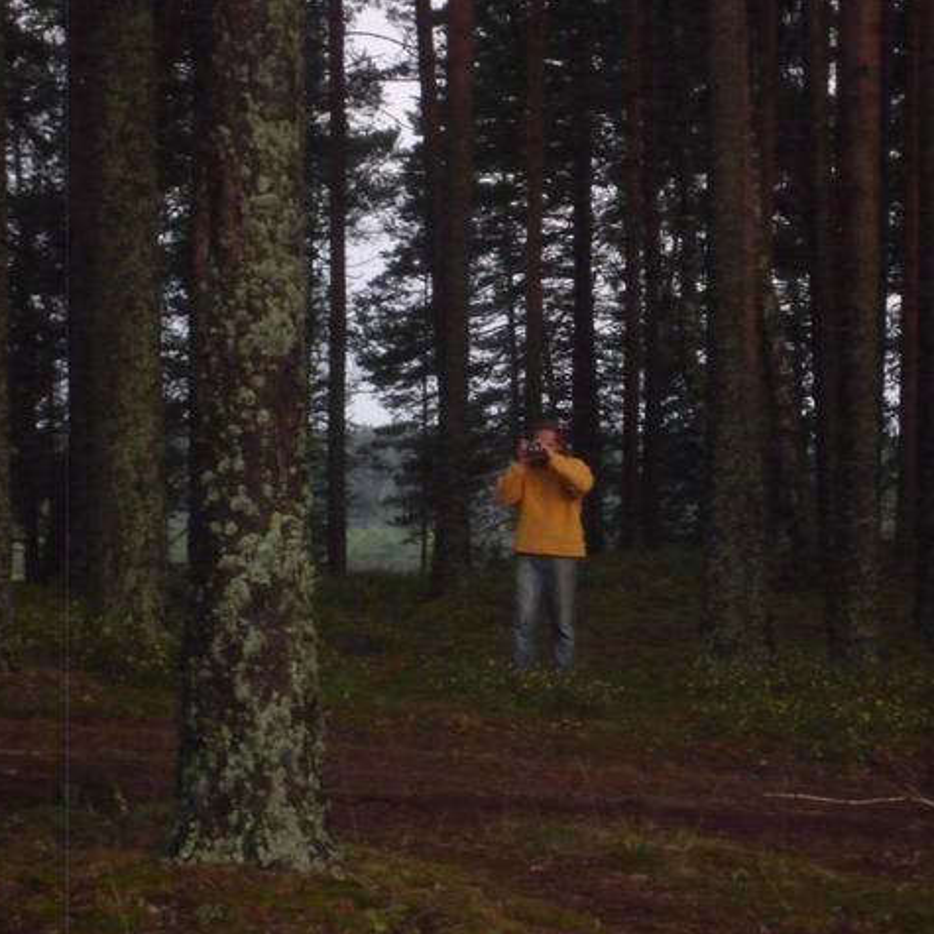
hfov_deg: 14.6
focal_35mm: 119
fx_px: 3633
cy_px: 466
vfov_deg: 14.7
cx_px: 574
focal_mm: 17.6
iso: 800
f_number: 5.6
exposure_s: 1/60
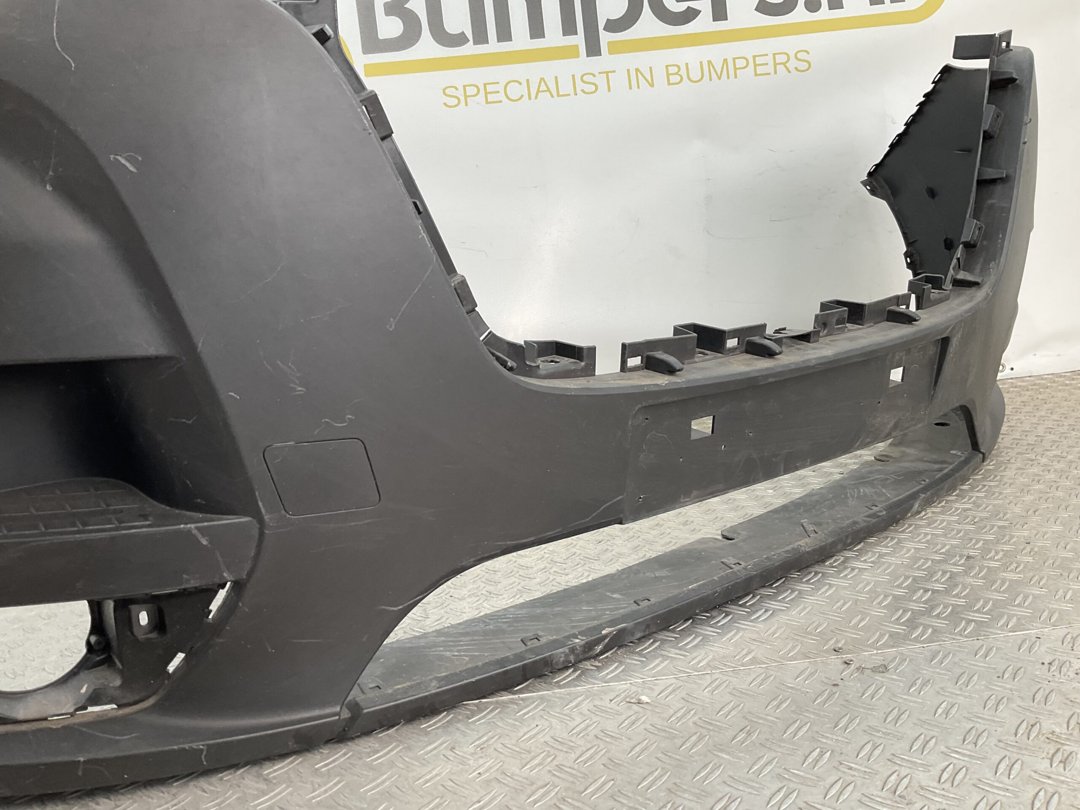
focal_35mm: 29
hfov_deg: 61.7
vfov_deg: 48.2
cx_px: 540
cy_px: 405
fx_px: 905
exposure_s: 1/100
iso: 25
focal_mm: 3
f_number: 1.8
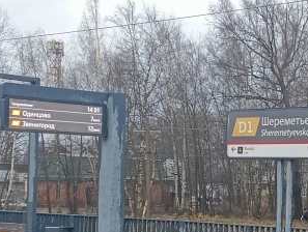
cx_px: 230
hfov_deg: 17.3
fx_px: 1007
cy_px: 175
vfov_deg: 13.1
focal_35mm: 113
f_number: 1.8
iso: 100
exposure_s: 1/100
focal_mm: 4.05
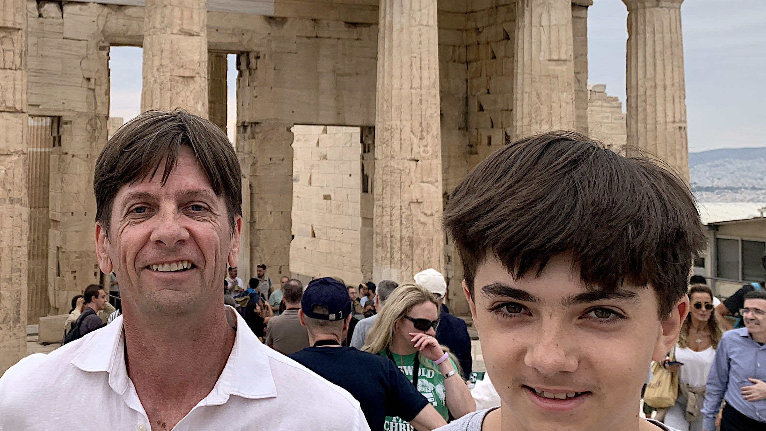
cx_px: 198
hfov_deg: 40.2
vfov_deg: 23.7
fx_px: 1016
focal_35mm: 50
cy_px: 113
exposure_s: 1/420
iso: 25
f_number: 1.8
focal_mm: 4.25
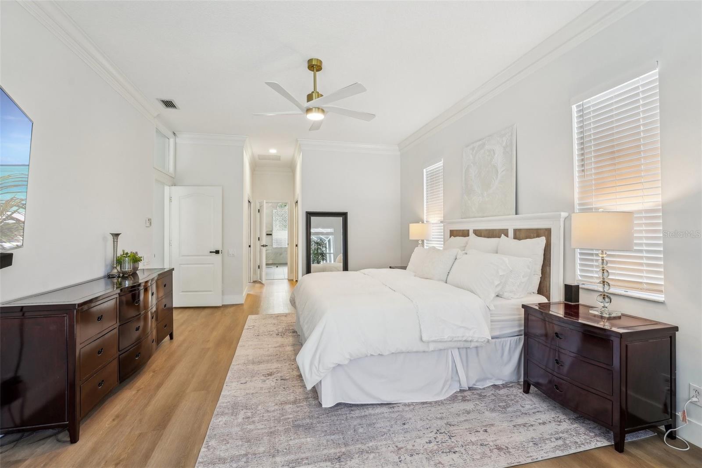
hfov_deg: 97.5
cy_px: 234
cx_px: 351
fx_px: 308
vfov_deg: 74.4
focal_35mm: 16
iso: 200
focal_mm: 15.8
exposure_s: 1/8
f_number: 8
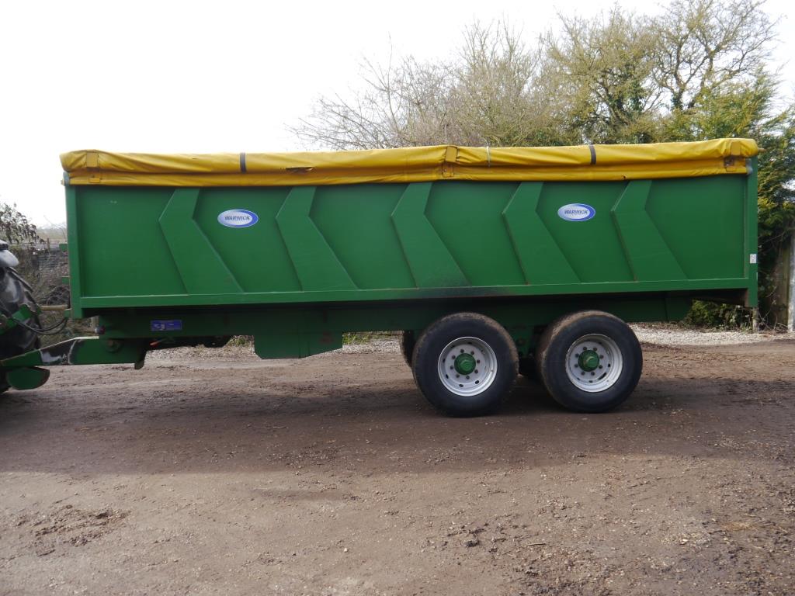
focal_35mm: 30
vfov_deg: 46.8
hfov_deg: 60.0
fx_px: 689
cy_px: 298
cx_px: 398
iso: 160
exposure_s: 1/200
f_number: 4.5
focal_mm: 15
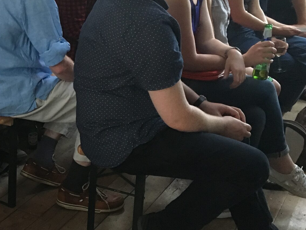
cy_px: 76
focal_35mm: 65
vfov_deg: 22.5
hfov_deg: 27.5
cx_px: -25
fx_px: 575
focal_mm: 4.15
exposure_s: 1/25
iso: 200
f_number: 2.2
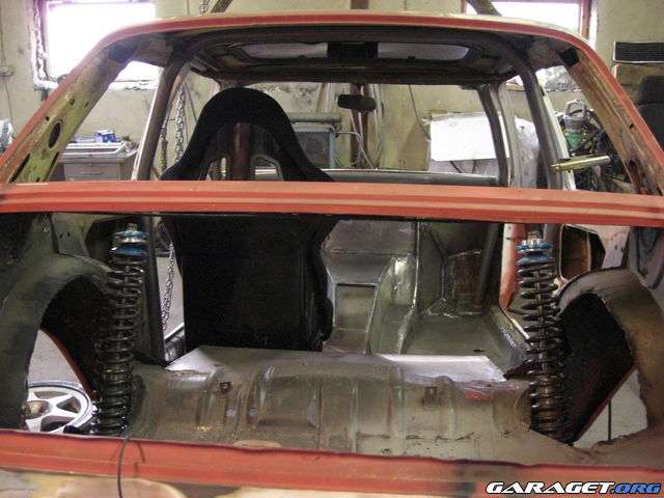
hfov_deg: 49.0
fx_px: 729
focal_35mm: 38
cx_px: 332
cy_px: 249
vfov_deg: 37.7
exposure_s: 1/40
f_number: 2.8
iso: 800
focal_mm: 7.9
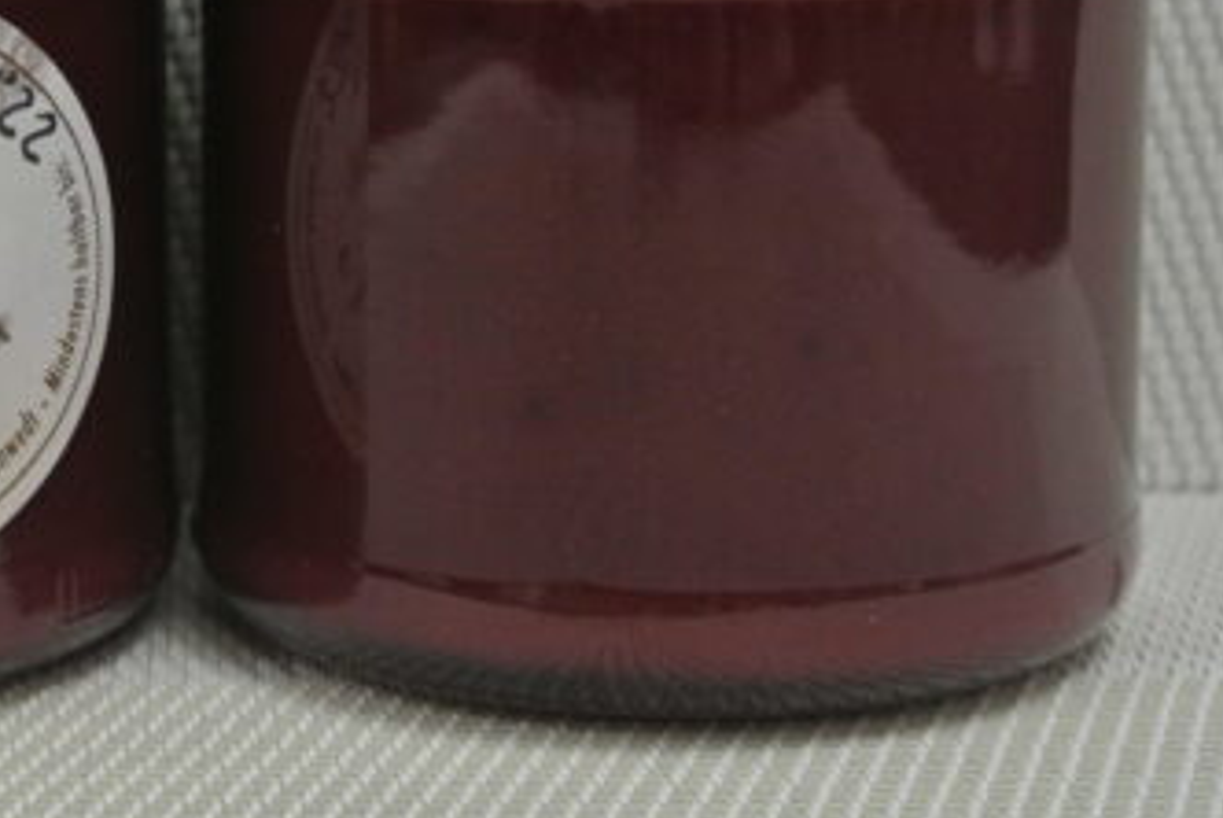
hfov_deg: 17.7
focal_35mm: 114
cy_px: 129
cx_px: 147
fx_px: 3876
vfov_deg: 12.0
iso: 800
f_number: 5
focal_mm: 23.6
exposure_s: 1/20
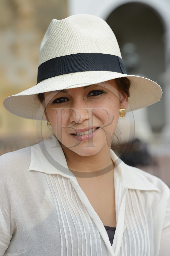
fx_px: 886
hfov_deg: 11.0
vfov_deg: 16.4
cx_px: 85
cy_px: 128
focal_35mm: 125
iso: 200
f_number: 6.3
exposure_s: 1/200
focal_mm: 125
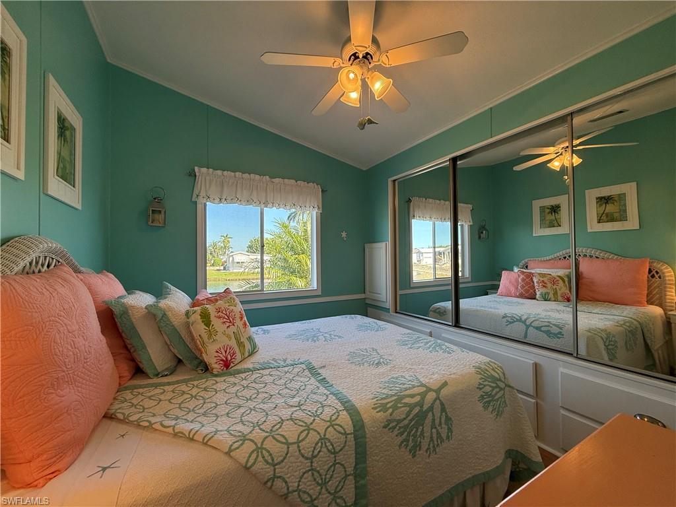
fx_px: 273
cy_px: 254
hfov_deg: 102.1
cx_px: 338
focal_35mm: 14
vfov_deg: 85.7
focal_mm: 2.22
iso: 64
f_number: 2.2
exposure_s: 1/162
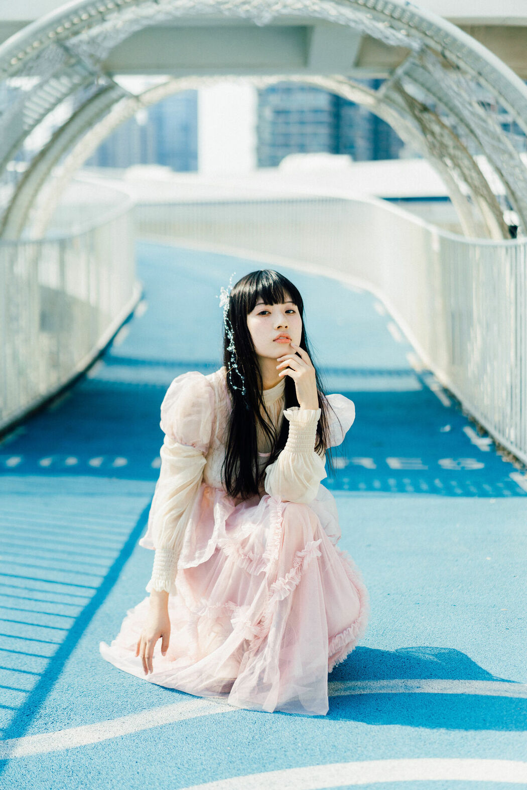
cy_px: 395
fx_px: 1208
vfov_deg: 36.2
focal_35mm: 55
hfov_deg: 24.6
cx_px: 264
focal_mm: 55
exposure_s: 1/3200
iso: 100
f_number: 2
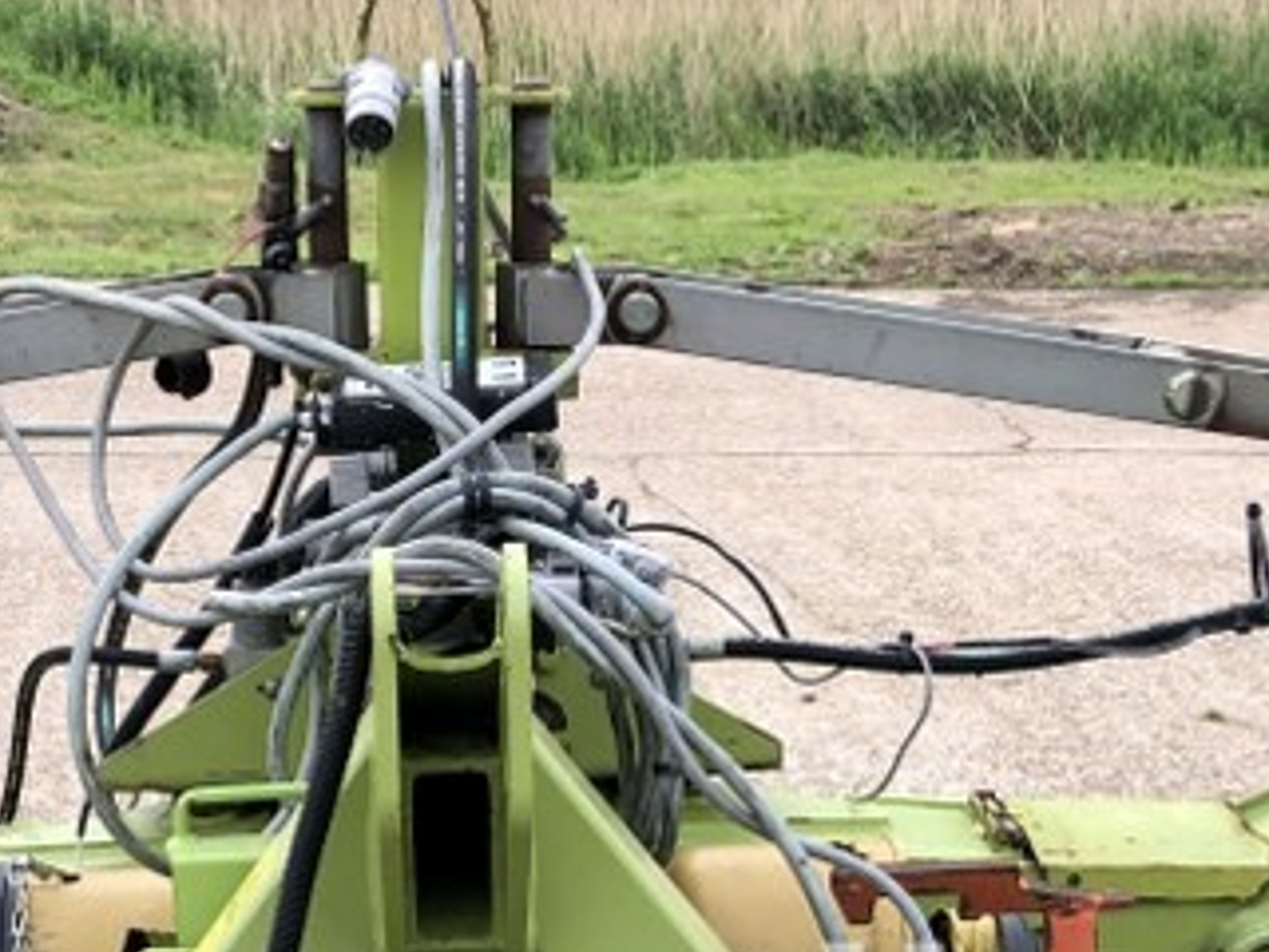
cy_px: 1051
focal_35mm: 70
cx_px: 484
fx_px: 2566
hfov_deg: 27.7
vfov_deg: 20.1
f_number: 1.8
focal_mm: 3.99
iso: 20
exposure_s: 1/564
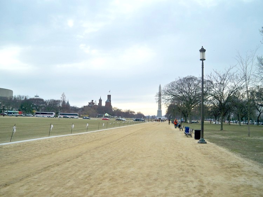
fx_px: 281
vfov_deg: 38.6
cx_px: 132
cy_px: 98
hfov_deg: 50.2
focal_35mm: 37
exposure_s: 1/320
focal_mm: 7.9
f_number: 3.1
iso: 80
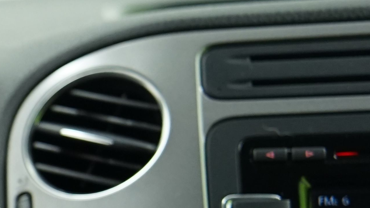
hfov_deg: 10.2
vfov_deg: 6.4
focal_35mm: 186
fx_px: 1825
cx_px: -485
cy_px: 385
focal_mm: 38
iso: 1250
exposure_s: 1/40
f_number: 2.8
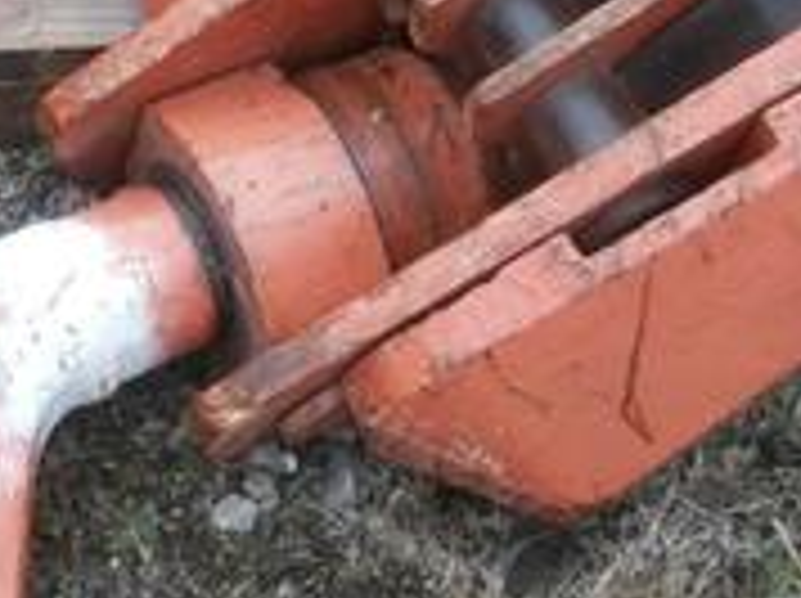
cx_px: 220
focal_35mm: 77
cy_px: 202
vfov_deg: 19.0
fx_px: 1779
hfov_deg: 25.1
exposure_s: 1/60
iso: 200
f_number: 3
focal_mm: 4.2
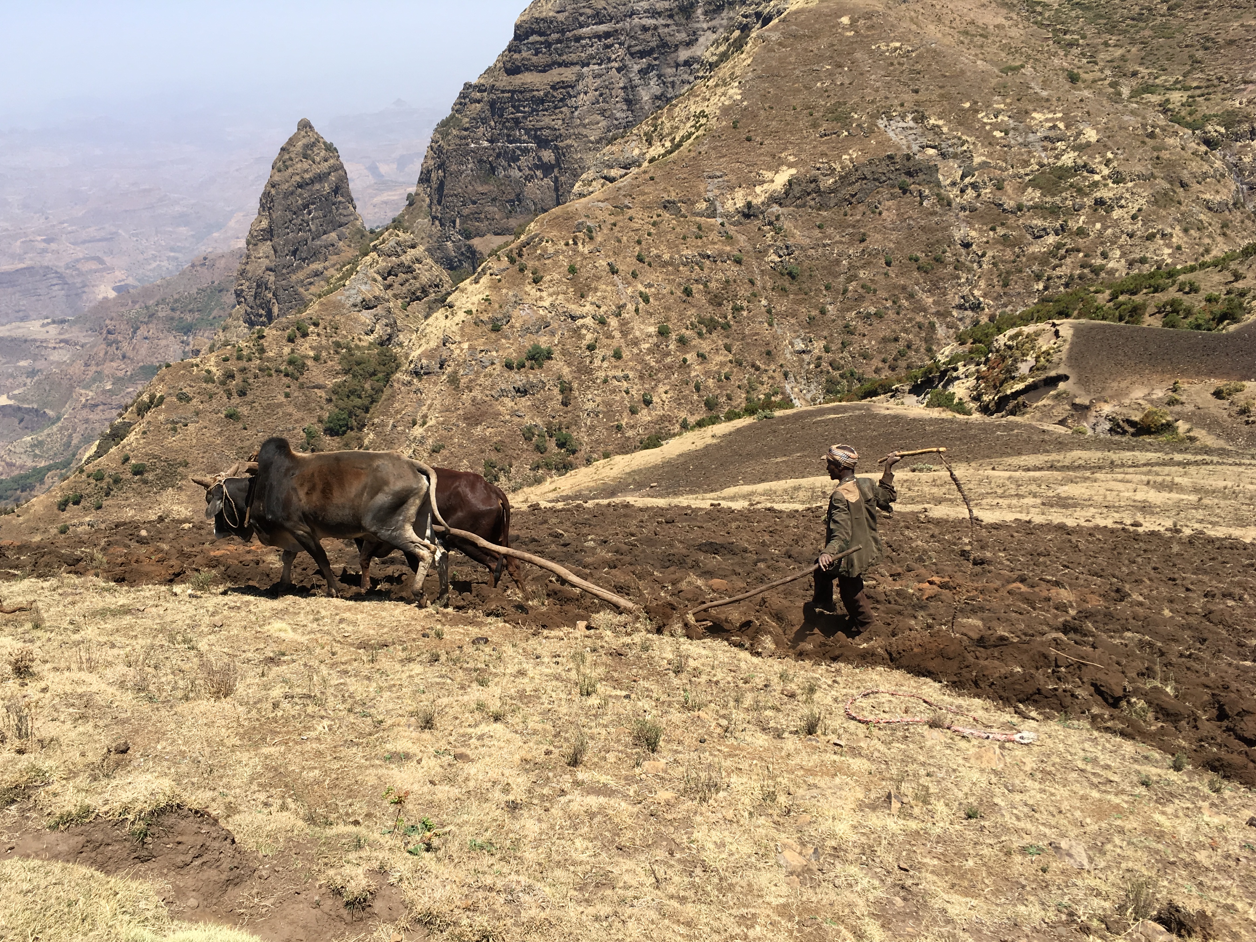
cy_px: 503
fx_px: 1125
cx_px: 601
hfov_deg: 58.3
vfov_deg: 45.4
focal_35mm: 31
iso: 25
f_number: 2.2
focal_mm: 4.15
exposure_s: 1/1221
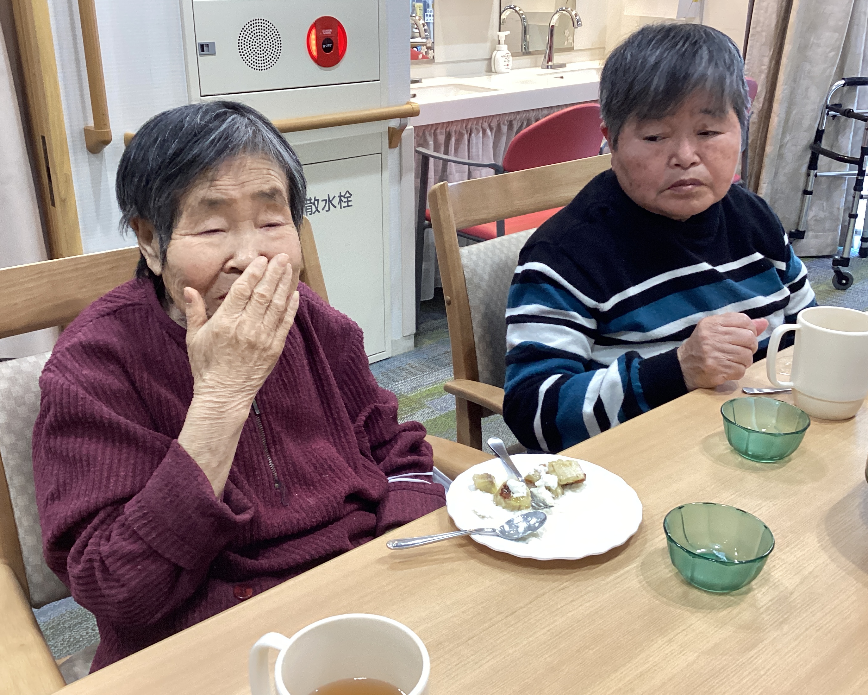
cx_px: 423
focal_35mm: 36
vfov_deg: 41.1
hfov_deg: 50.3
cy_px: 326
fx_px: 925
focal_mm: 3.3
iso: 160
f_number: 2.4
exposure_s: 1/50
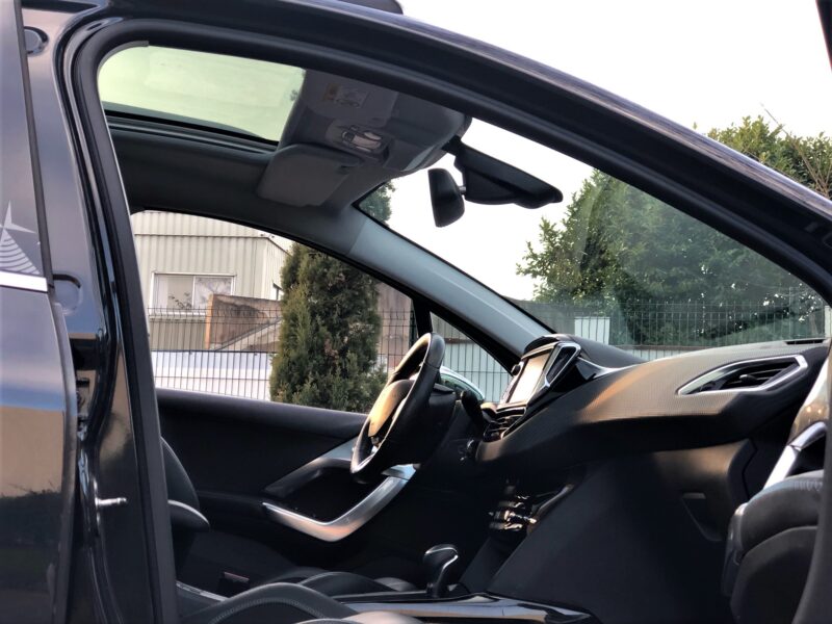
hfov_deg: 33.8
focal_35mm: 57
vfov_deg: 25.7
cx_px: 416
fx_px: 1370
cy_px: 312
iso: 32
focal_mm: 6.6
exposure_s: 1/30
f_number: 2.8
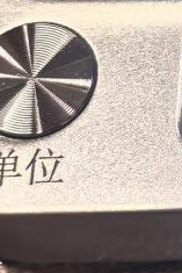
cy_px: -53
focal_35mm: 215
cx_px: 510
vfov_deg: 9.4
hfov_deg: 6.0
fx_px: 1628
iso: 500
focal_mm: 5.75
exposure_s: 1/300
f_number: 2
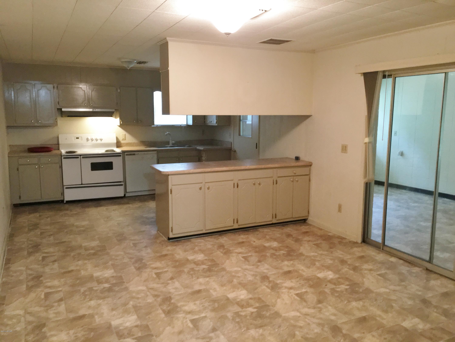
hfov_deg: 61.7
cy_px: 171
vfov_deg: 48.2
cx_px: 228
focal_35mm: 29
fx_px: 381
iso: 200
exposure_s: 1/20
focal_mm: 4.15
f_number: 2.2
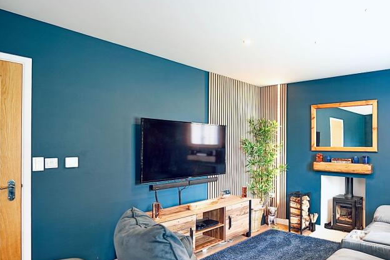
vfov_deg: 54.9
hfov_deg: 70.1
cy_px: 152
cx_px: 300
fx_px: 249
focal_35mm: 23
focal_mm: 14
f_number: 1.8
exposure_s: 1/20
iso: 125
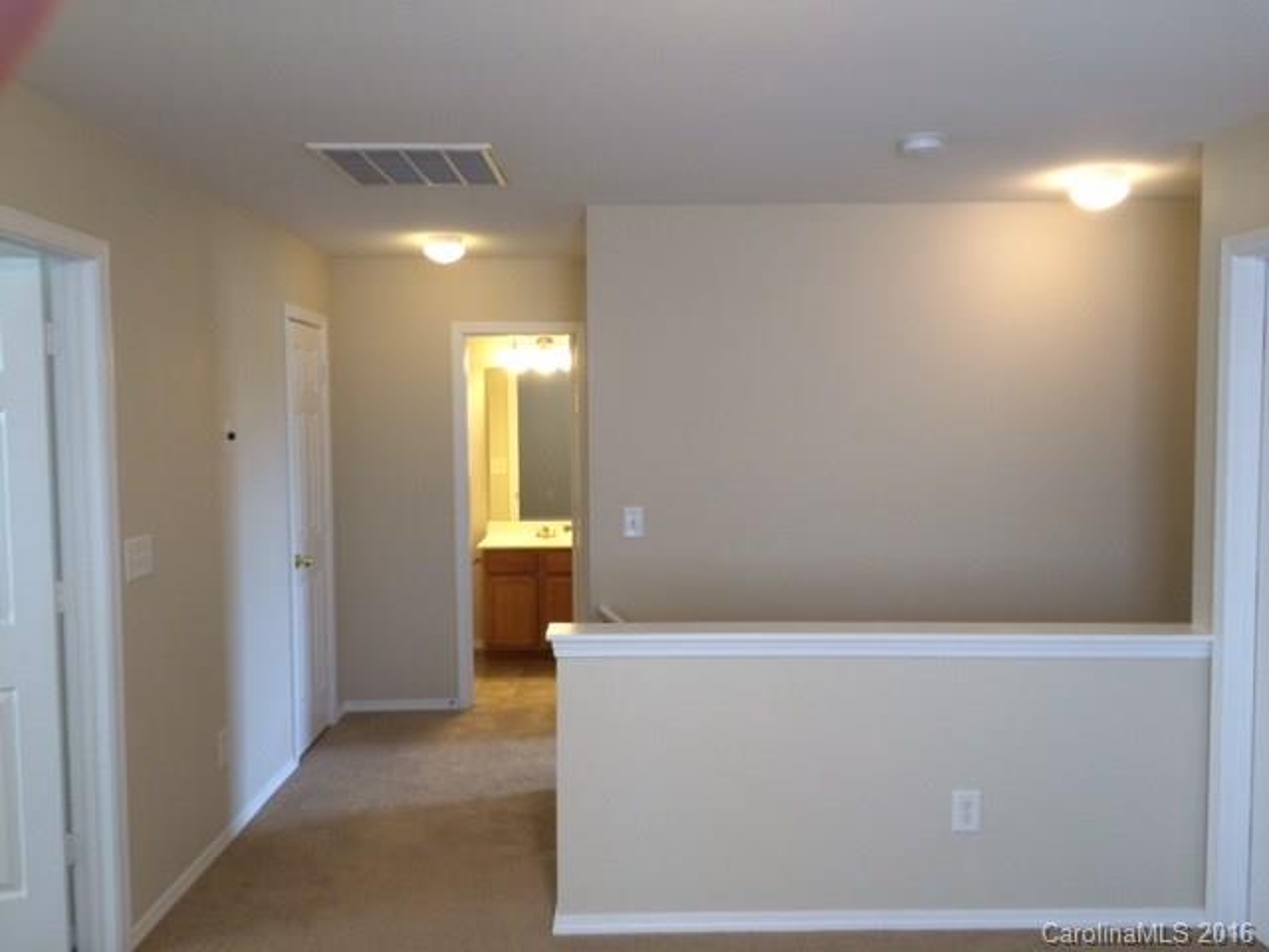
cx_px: 634
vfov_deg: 48.2
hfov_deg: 61.7
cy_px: 476
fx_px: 1063
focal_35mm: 29
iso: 64
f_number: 2.2
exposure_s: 1/30
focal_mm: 4.15
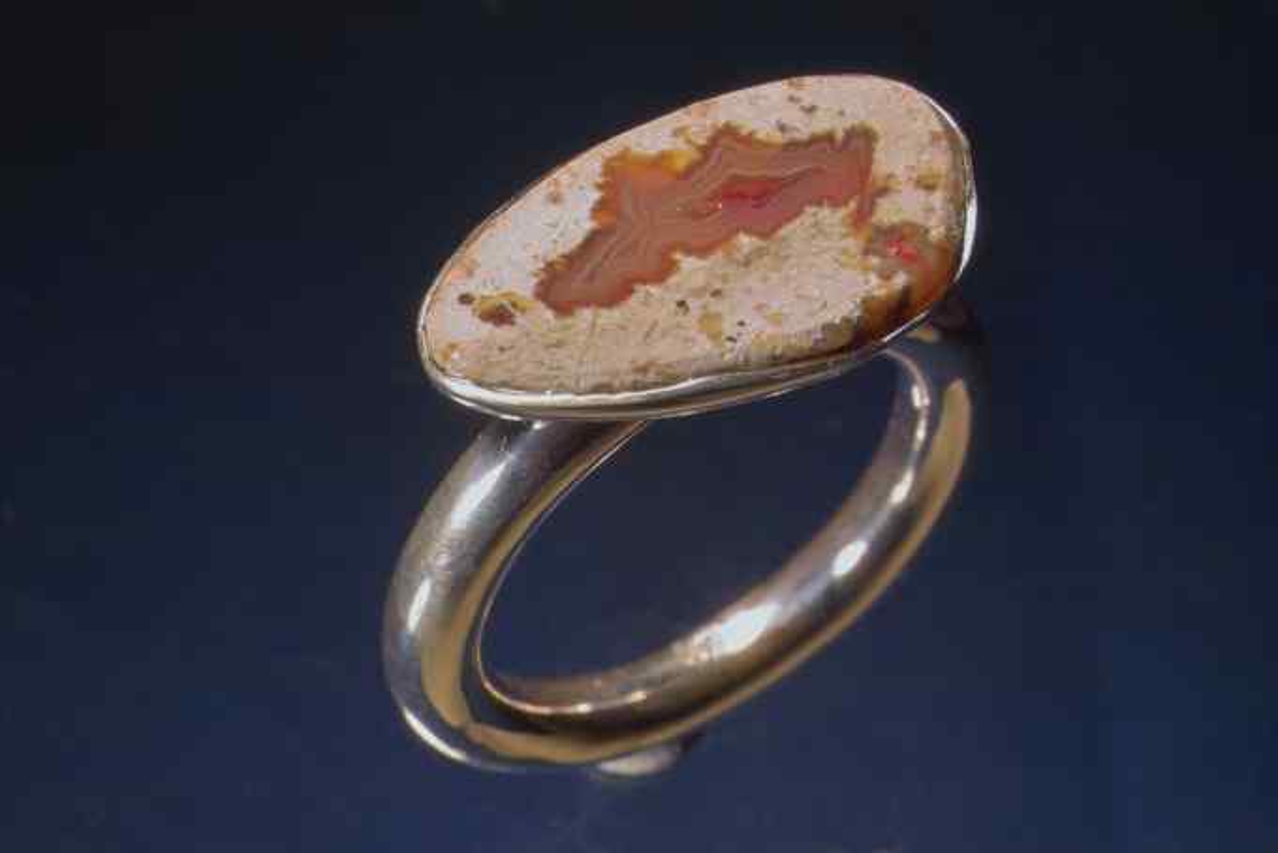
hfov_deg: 23.9
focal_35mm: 85
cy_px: 426
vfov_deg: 16.1
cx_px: 639
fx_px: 3019
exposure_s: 1/8
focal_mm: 50
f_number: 16
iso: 100
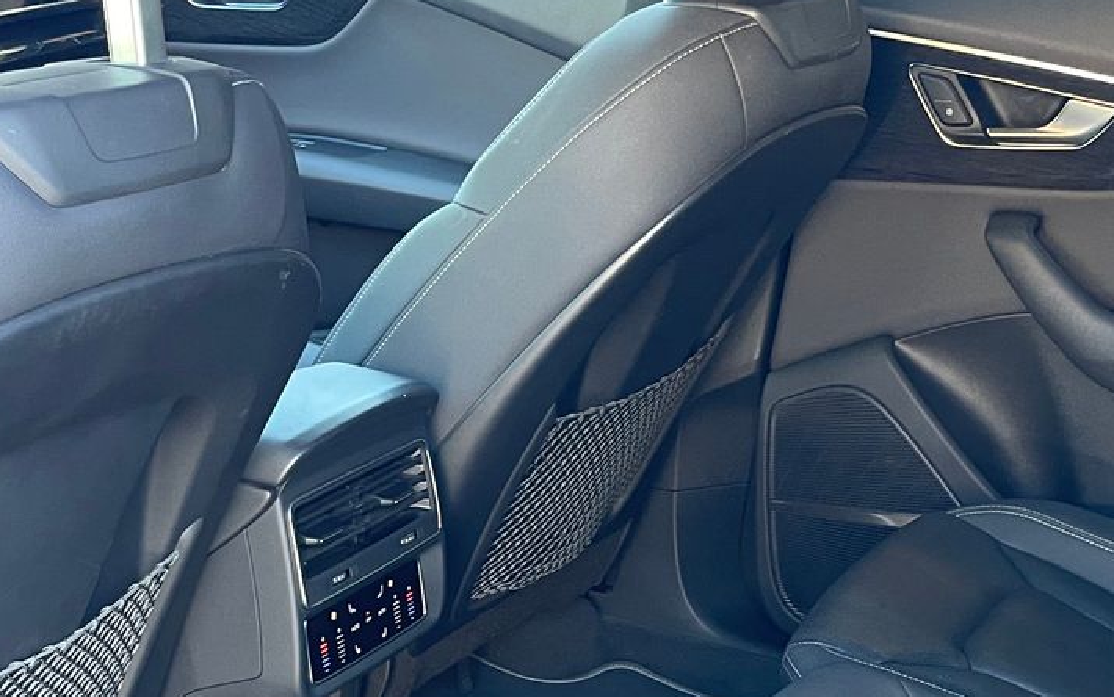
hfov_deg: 32.9
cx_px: 588
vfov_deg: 19.4
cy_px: 901
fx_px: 1883
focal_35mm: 62
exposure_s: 1/60
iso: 160
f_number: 1.6
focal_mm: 4.2
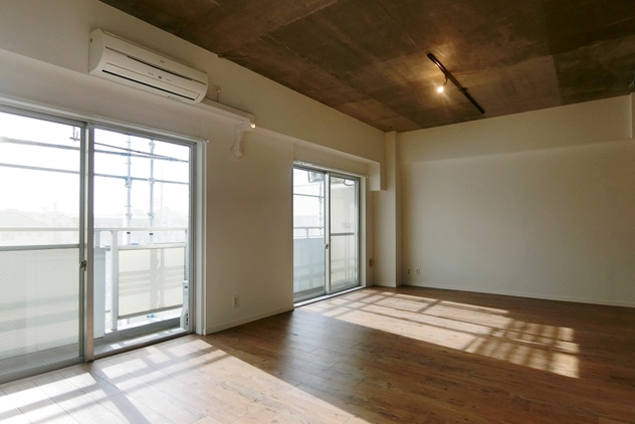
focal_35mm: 20
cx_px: 316
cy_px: 225
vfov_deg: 61.9
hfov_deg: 84.0
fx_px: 353
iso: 80
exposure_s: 1/400
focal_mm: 4.06
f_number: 2.7
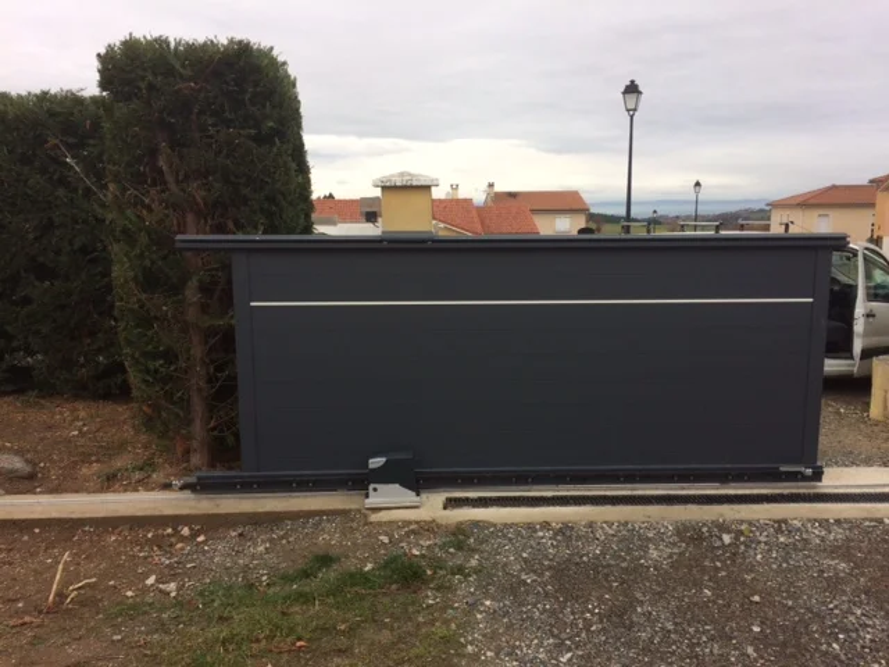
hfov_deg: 61.7
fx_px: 745
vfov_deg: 48.2
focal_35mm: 29
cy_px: 334
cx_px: 444
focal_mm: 4.15
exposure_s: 1/318
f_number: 2.2
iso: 32
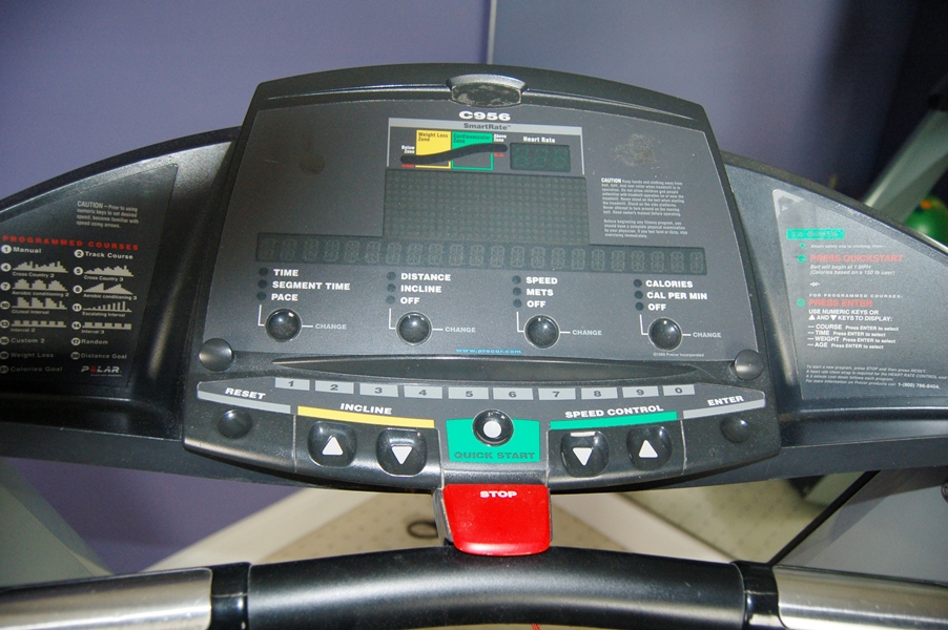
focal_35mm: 27
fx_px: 710
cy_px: 315
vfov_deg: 47.9
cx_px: 474
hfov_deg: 67.4
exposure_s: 1/60
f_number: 3.5
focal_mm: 18
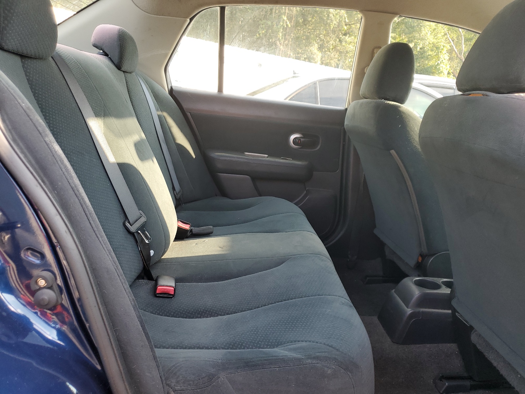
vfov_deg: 53.1
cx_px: 262
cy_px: 197
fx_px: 394
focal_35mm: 26
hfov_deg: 67.3
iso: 50
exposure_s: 1/120
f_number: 1.5
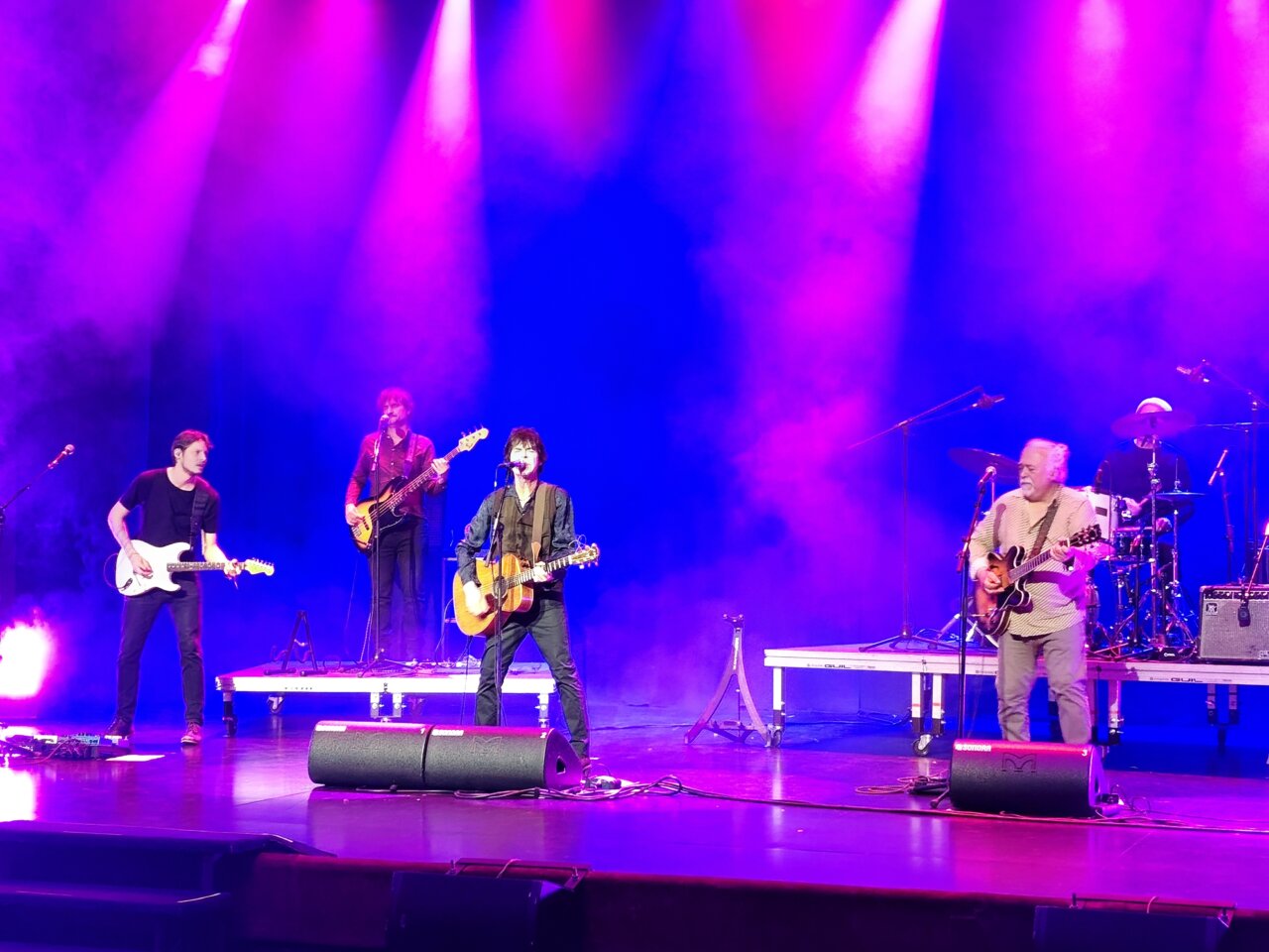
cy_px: 476
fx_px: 2236
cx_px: 634
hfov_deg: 31.7
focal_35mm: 61
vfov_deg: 24.0
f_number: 1.65
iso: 1250
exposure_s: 1/33.3
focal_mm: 6.19
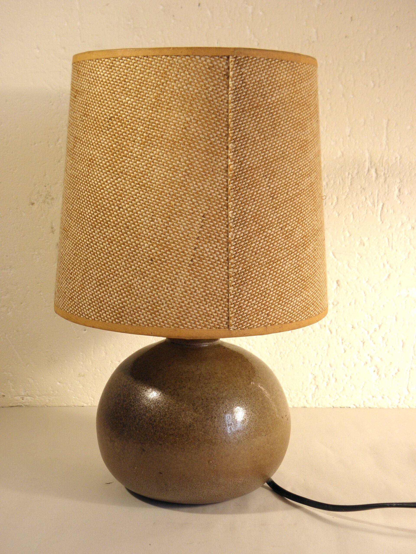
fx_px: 801
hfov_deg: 29.1
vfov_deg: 38.2
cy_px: 277
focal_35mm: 50
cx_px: 208
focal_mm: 9.1
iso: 100
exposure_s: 1/50
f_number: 4
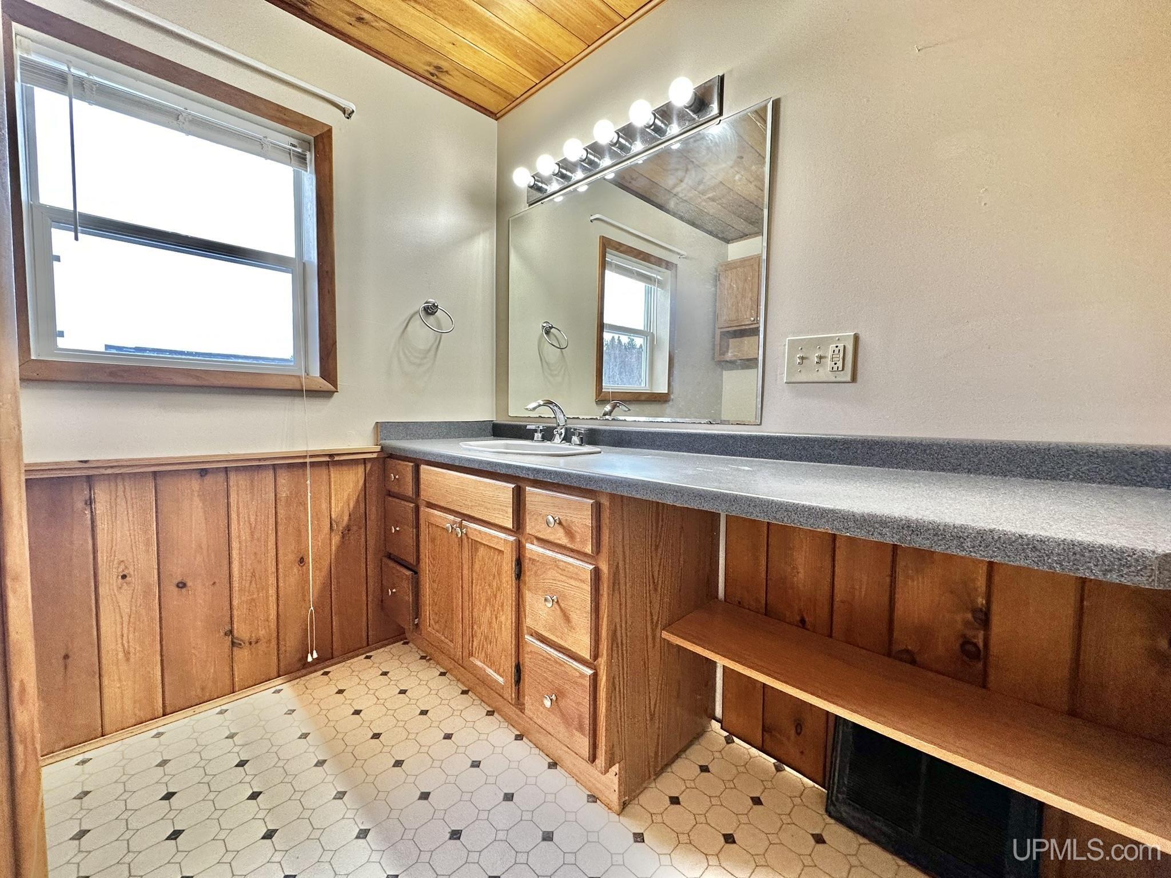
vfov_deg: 85.7
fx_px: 474
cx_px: 586
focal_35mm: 14
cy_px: 439
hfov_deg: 102.1
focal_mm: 2.22
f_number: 2.2
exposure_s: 1/120
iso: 125
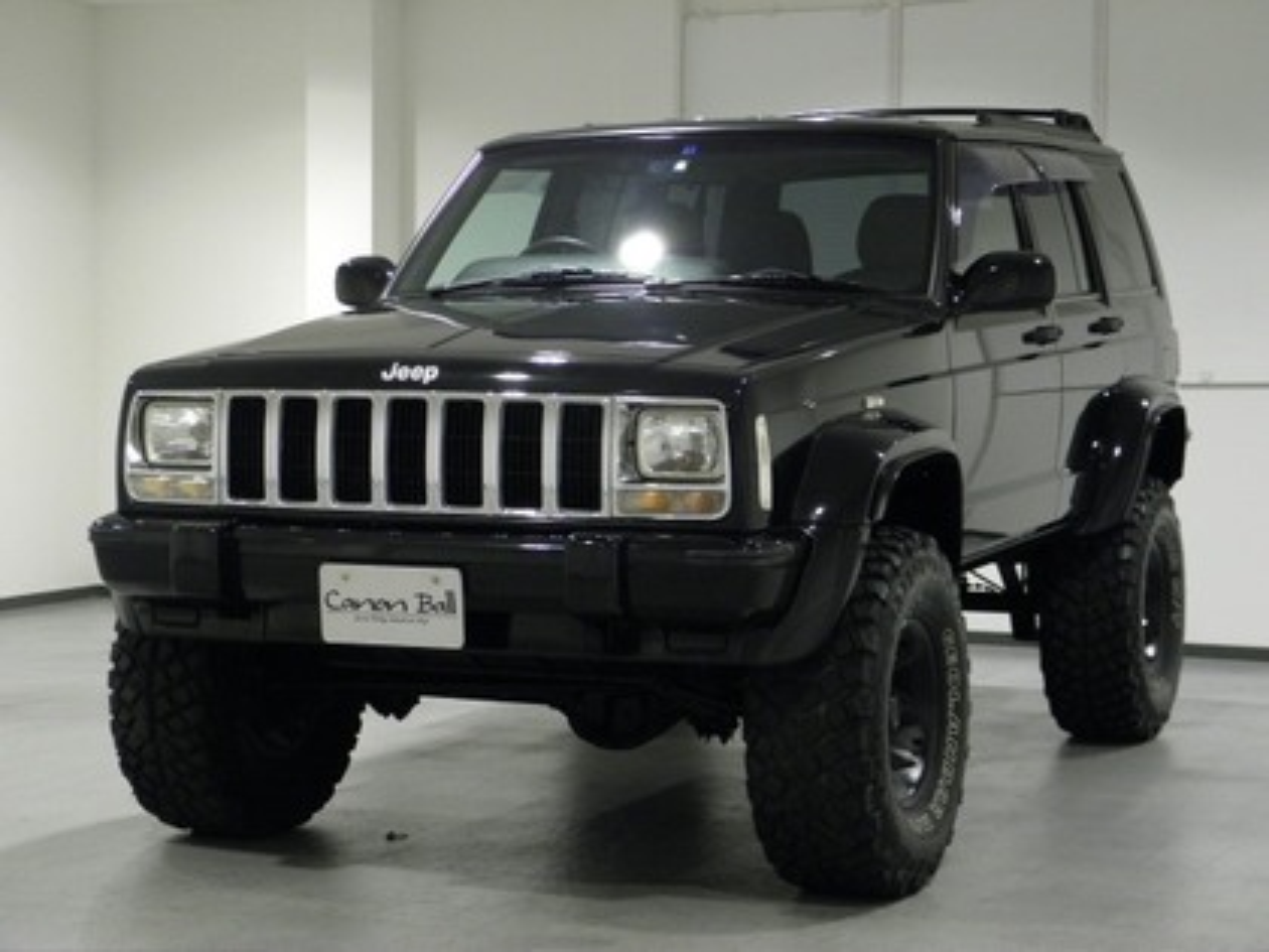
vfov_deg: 21.6
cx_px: 634
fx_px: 2493
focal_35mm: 68
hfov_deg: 28.6
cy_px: 476
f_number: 4.3
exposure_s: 1/8
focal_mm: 12.2
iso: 200
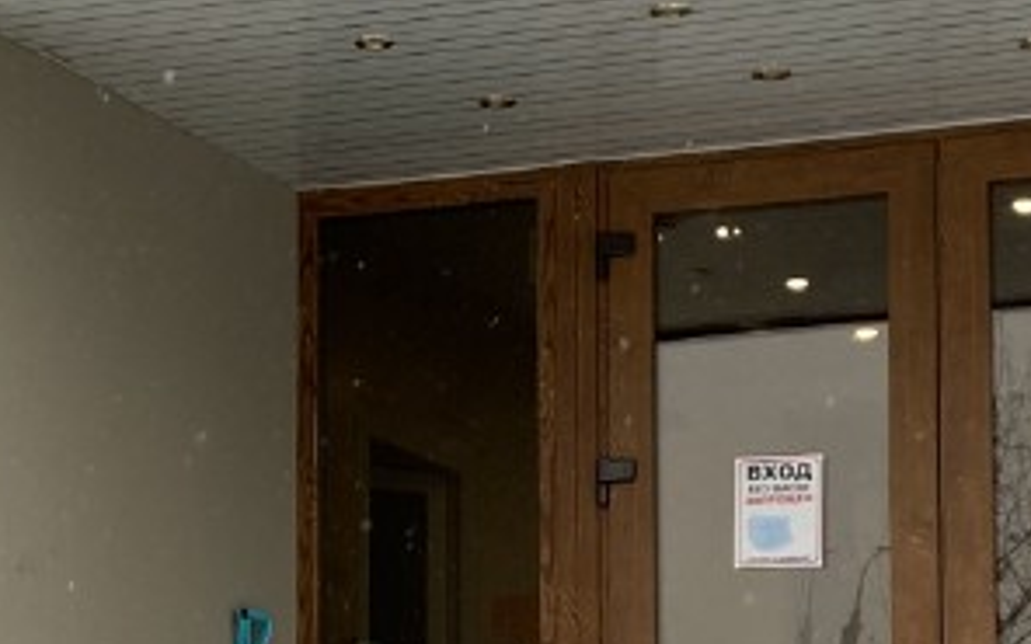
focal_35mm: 124
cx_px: 270
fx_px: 3484
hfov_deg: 16.8
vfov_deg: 10.5
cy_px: 679
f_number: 1.8
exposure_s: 1/263
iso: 32
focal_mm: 4.25
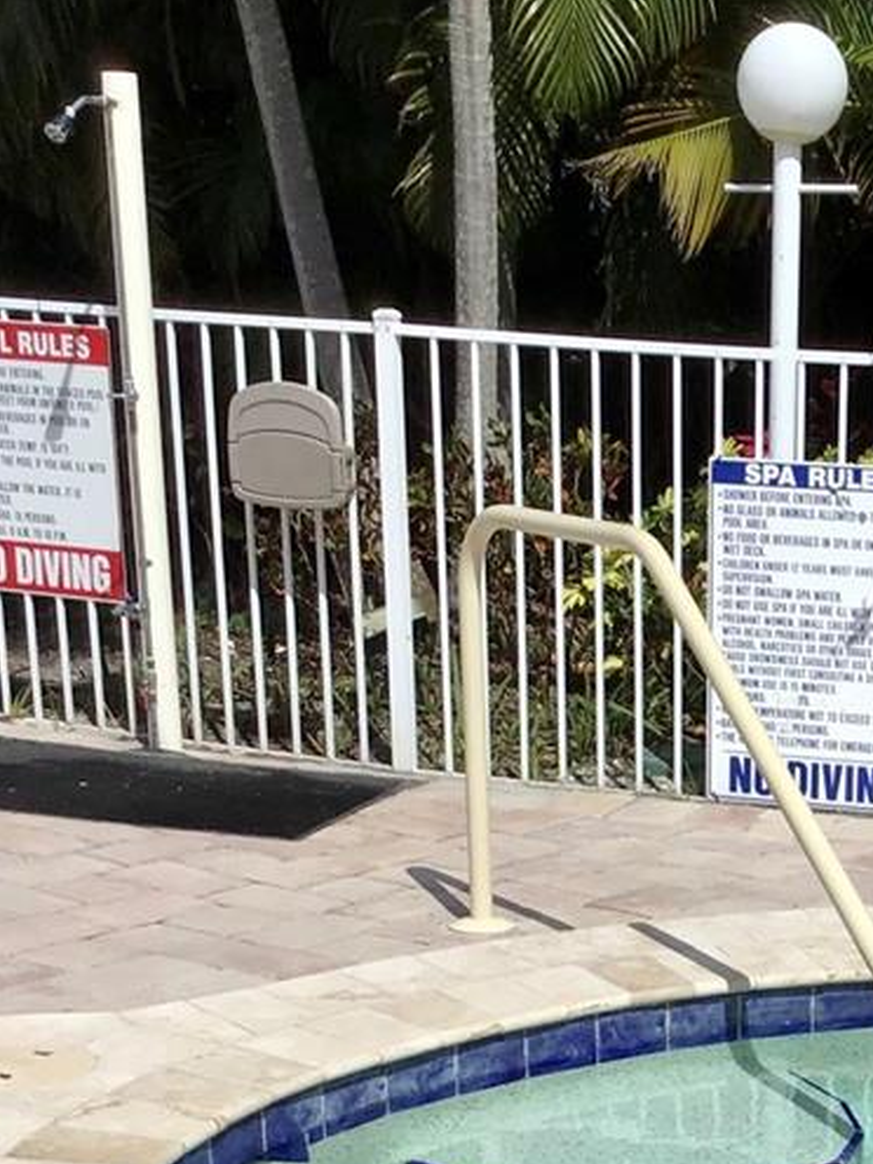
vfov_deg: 24.7
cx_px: 904
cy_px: 1171
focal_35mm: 75
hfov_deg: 19.0
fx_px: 2522
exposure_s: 1/2632
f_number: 2.4
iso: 25
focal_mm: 3.3
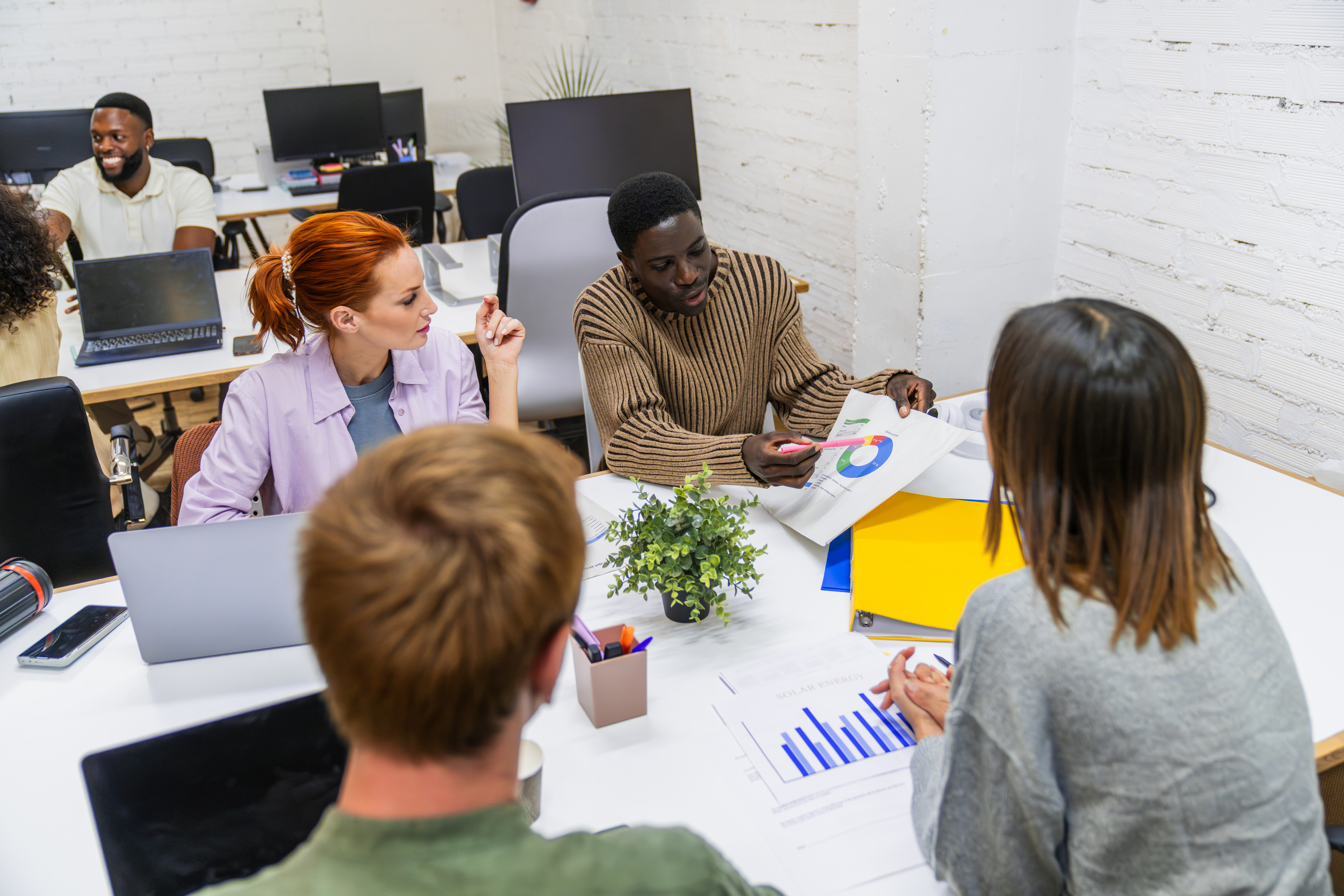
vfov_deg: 43.6
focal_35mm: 30
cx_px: 672
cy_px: 448
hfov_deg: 61.9
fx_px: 1120
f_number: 2.8
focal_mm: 30
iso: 2000
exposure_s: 1/250
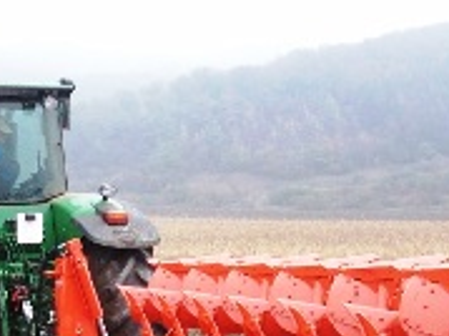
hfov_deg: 17.0
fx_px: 1478
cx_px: 50
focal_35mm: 114
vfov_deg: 12.9
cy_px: 295
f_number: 3.5
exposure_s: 1/200
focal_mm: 7.7
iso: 50
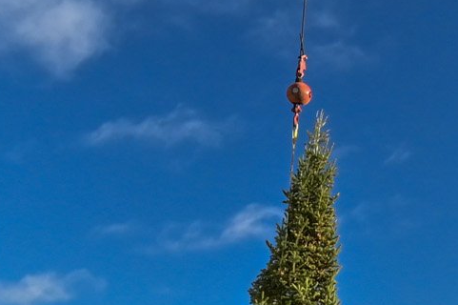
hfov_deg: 16.0
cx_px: 854
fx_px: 1348
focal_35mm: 106
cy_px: 274
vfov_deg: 12.8
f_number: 6.3
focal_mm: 17
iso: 640
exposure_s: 1/320
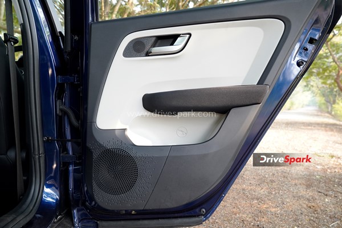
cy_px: 114
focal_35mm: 33
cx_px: 171
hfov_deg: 57.2
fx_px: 313
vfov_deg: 40.0
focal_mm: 33
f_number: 5.6
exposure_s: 1/100
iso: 4000
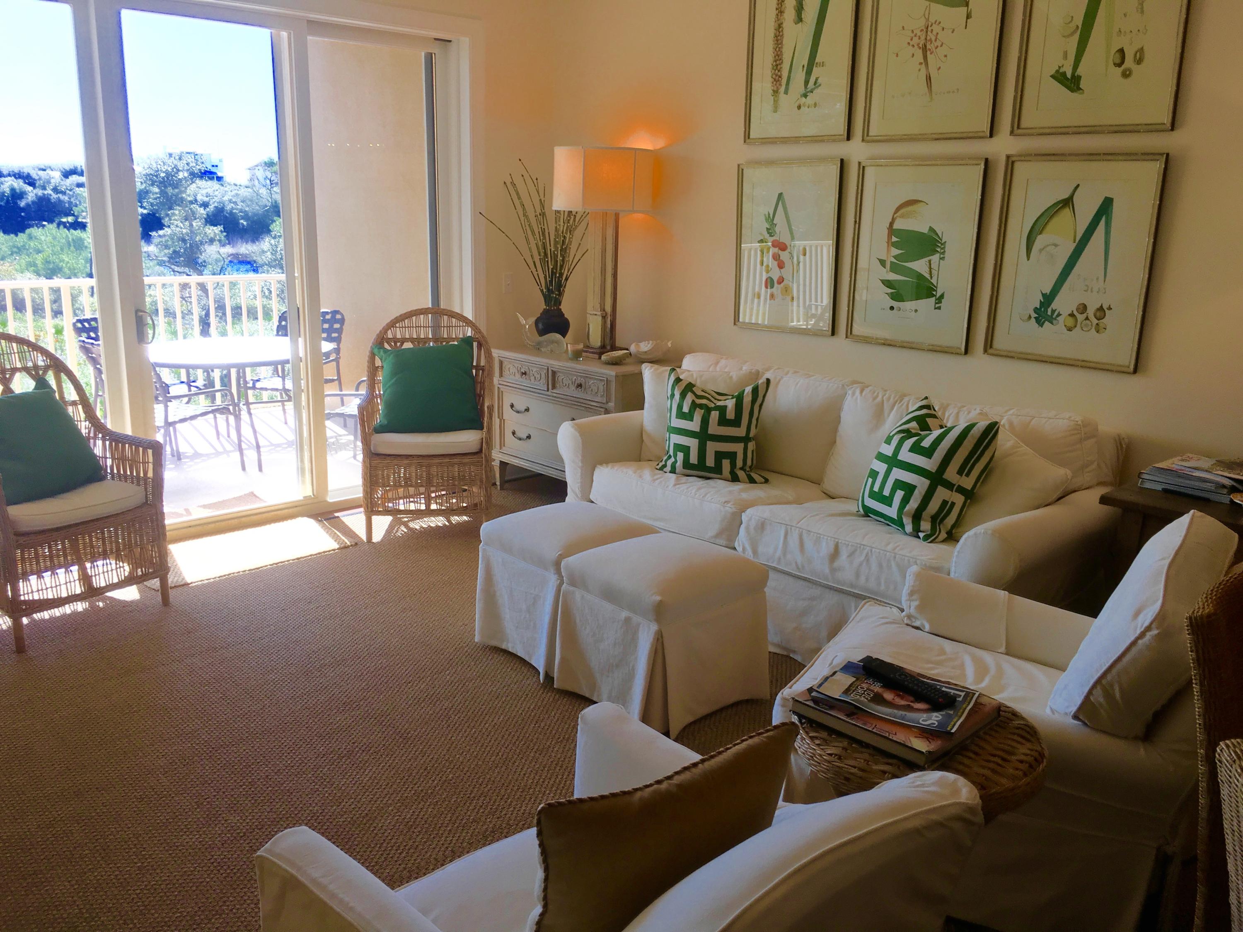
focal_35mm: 29
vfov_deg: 48.2
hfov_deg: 61.7
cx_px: 622
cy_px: 466
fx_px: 1041
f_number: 2.2
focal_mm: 4.15
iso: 25
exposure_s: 1/120
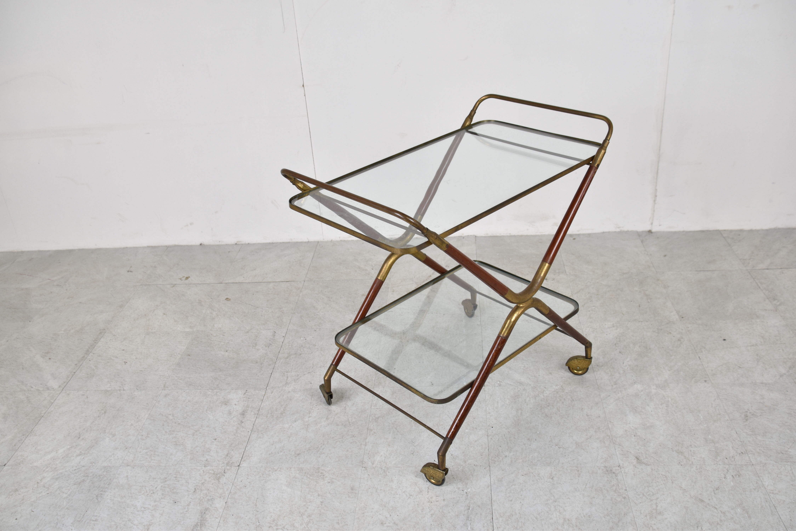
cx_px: 398
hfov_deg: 57.2
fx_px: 730
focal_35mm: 33
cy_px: 266
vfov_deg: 40.0
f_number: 3.5
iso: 200
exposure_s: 1/60
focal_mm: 22
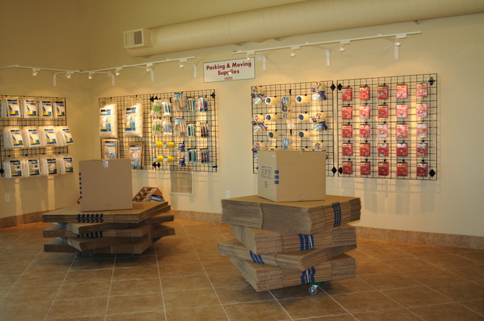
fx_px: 483
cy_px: 160
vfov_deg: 36.8
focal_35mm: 36
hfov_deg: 53.2
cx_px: 242
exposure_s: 1/80
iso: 400
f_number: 4
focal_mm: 24
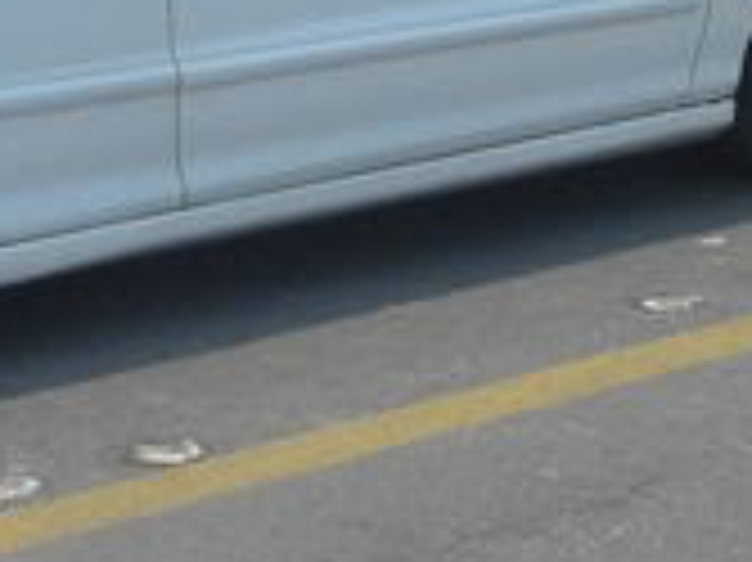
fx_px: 4776
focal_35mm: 220
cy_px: 31
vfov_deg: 6.7
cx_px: 378
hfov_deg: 9.0
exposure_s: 1/96.7
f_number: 9.9
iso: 50
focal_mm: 7.7
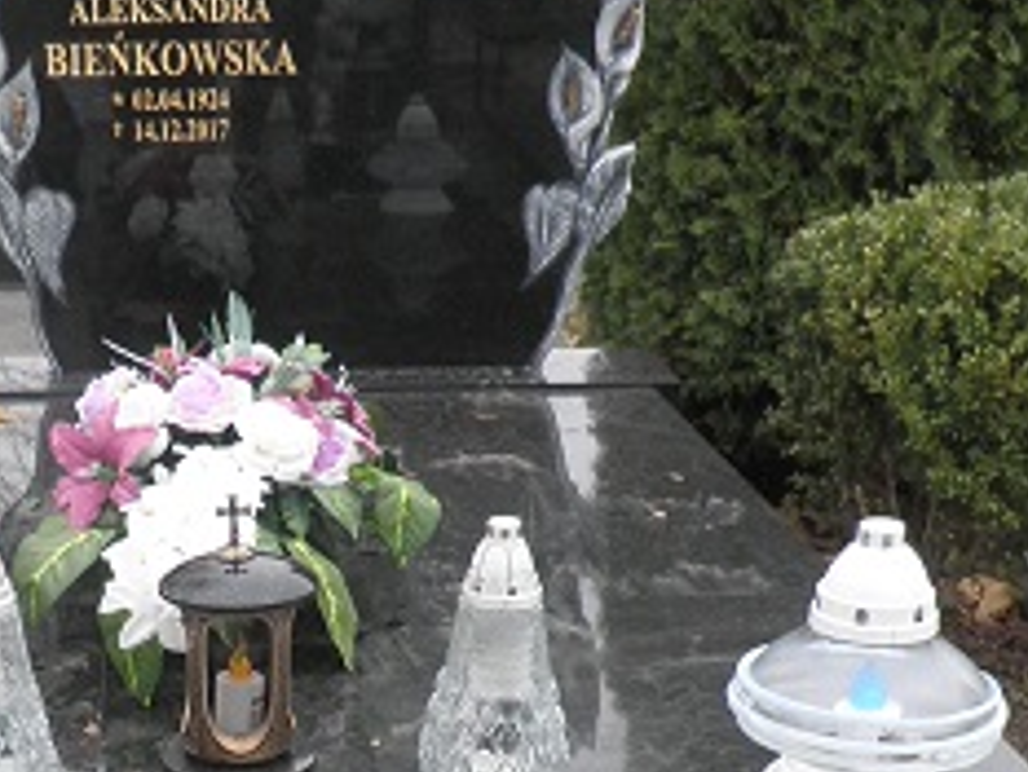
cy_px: 710
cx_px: 225
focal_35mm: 66
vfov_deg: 21.7
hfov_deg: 28.8
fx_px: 1961
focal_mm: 4.3
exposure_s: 1/40
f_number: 3.3
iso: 64
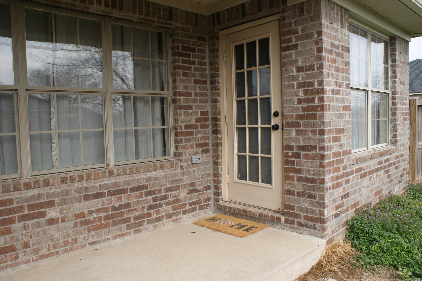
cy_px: 140
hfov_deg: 67.4
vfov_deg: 47.9
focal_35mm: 27
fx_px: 316
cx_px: 211
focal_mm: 18
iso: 200
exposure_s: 1/100
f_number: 10
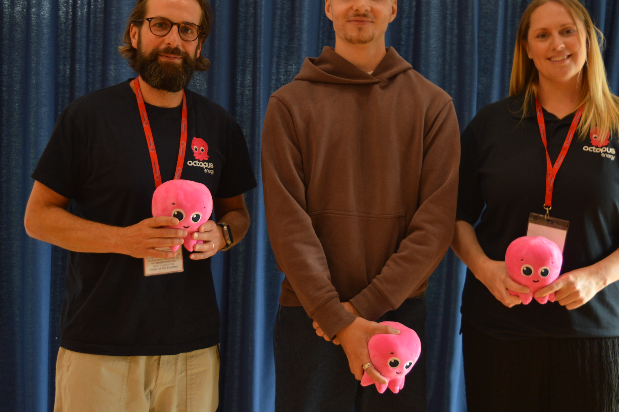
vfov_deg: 23.6
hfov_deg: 35.1
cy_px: 139
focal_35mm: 57
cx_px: 330
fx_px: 979
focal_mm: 26
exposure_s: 1/10
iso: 100
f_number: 4
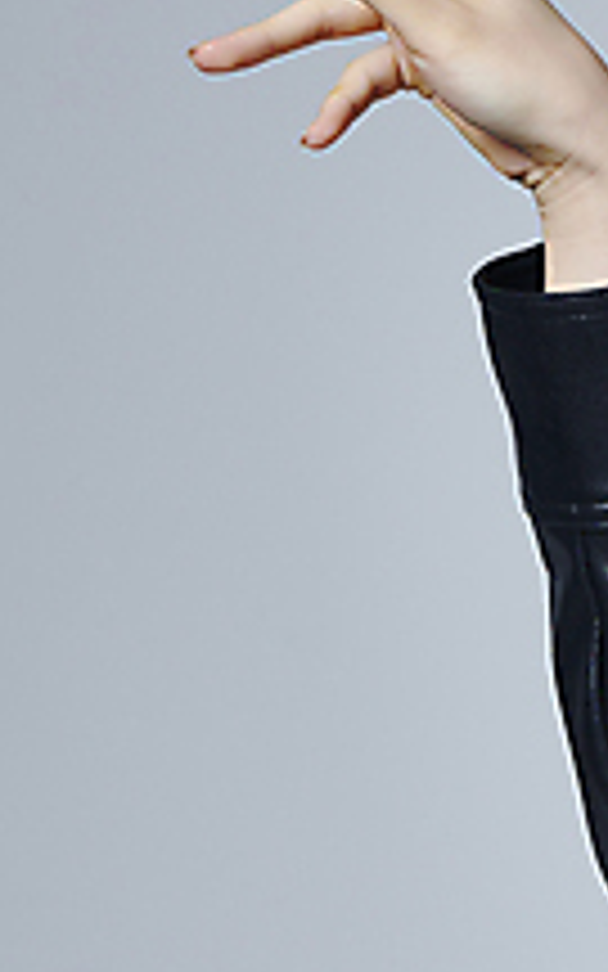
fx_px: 5249
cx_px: 1230
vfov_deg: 10.6
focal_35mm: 198
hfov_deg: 6.4
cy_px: 351
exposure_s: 1/200
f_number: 14
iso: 125
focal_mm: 70
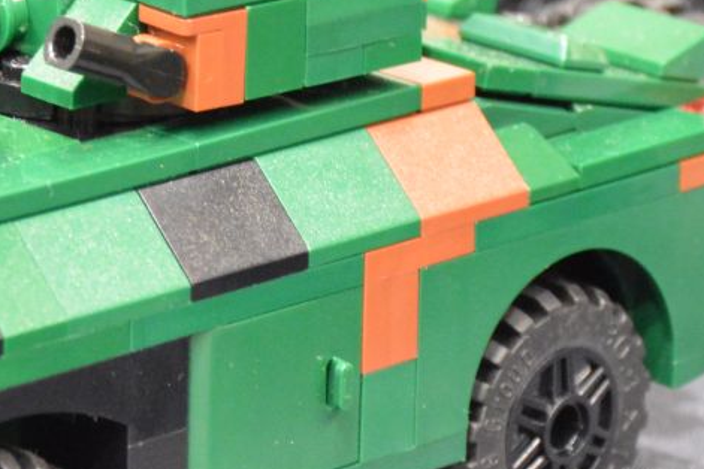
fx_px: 4967
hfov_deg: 8.1
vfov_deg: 5.4
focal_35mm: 254
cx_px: 155
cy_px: -52
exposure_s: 1/15
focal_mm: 38
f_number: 4.5
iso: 2500
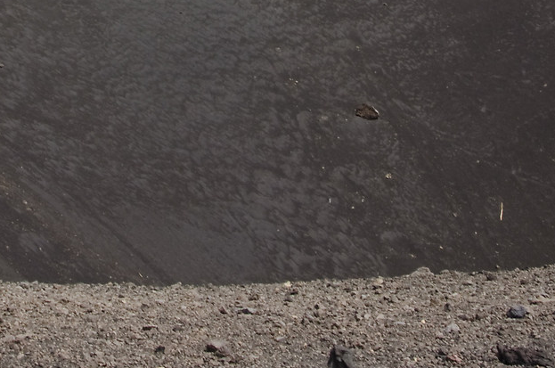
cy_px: -188
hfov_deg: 19.5
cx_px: 134
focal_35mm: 104
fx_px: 1600
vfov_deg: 12.5
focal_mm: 18
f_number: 10
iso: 100
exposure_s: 1/125
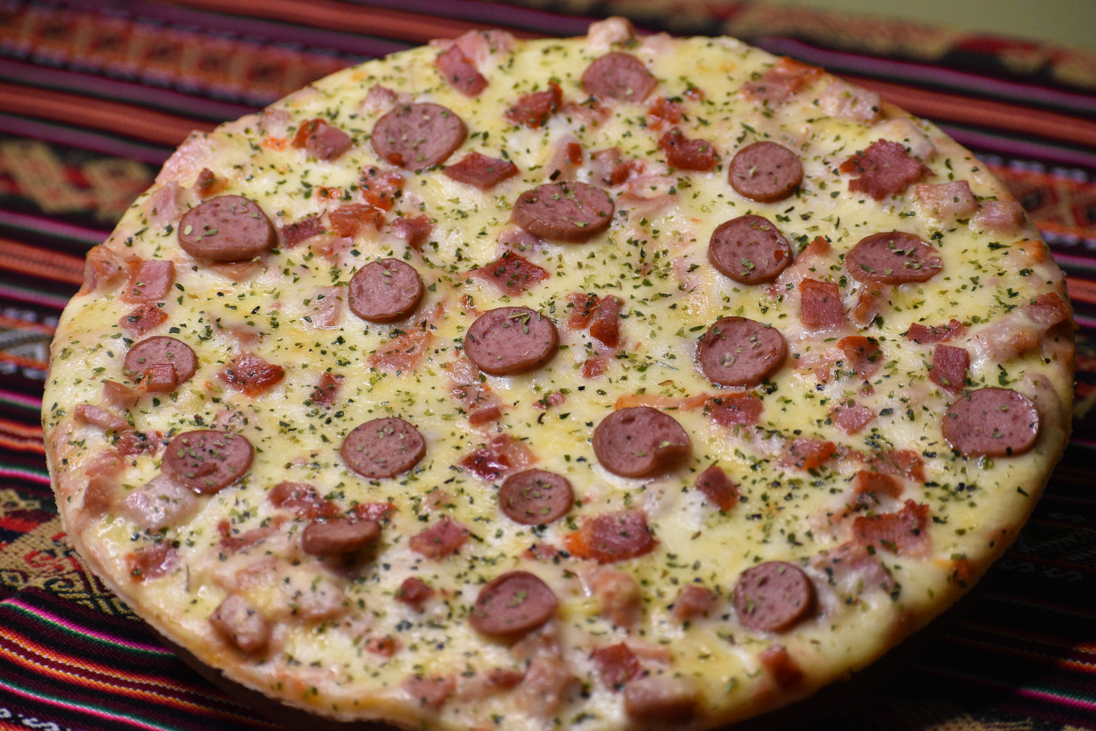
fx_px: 5480
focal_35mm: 180
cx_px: 548
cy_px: 366
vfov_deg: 7.6
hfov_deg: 11.4
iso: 1600
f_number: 5.6
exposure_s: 1/320
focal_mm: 120
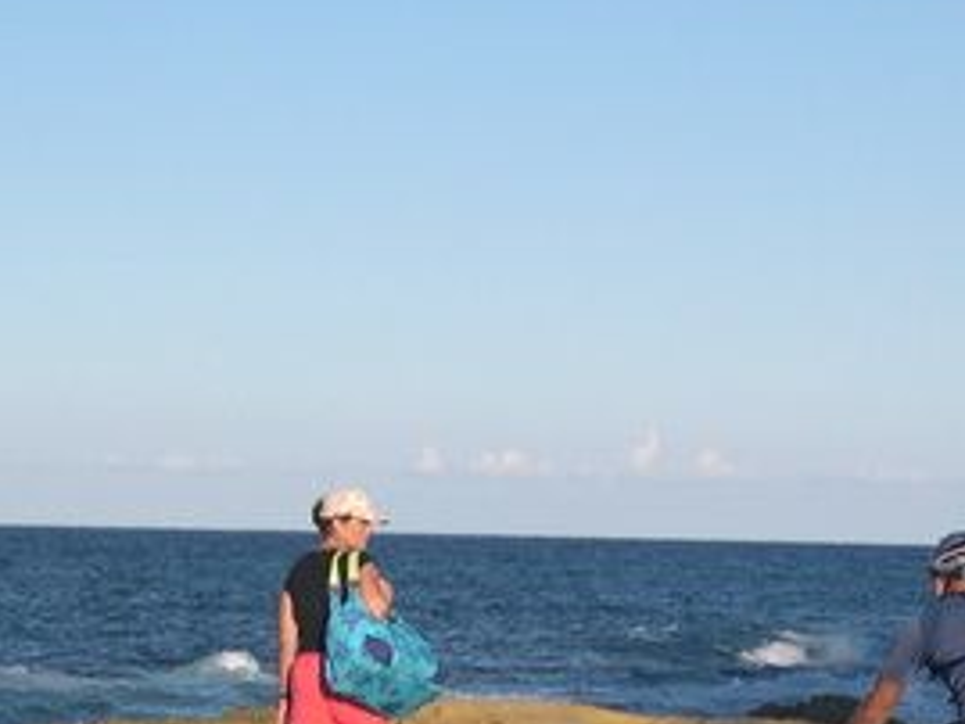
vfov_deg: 10.5
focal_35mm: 140
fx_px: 3905
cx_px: 719
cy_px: 763
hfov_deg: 14.0
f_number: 8.8
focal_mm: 11.1
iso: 100
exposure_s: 1/142
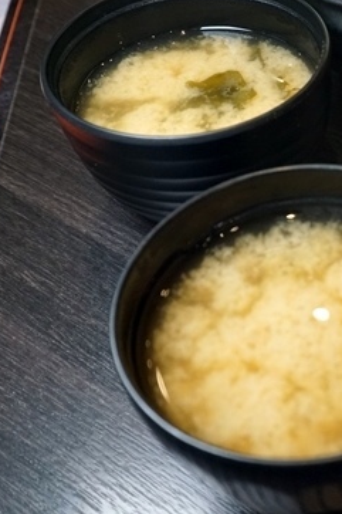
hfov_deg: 22.7
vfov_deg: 36.3
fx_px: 783
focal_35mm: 55
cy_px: 270
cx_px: 406
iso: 1000
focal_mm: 21
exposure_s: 1/60
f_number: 5.6
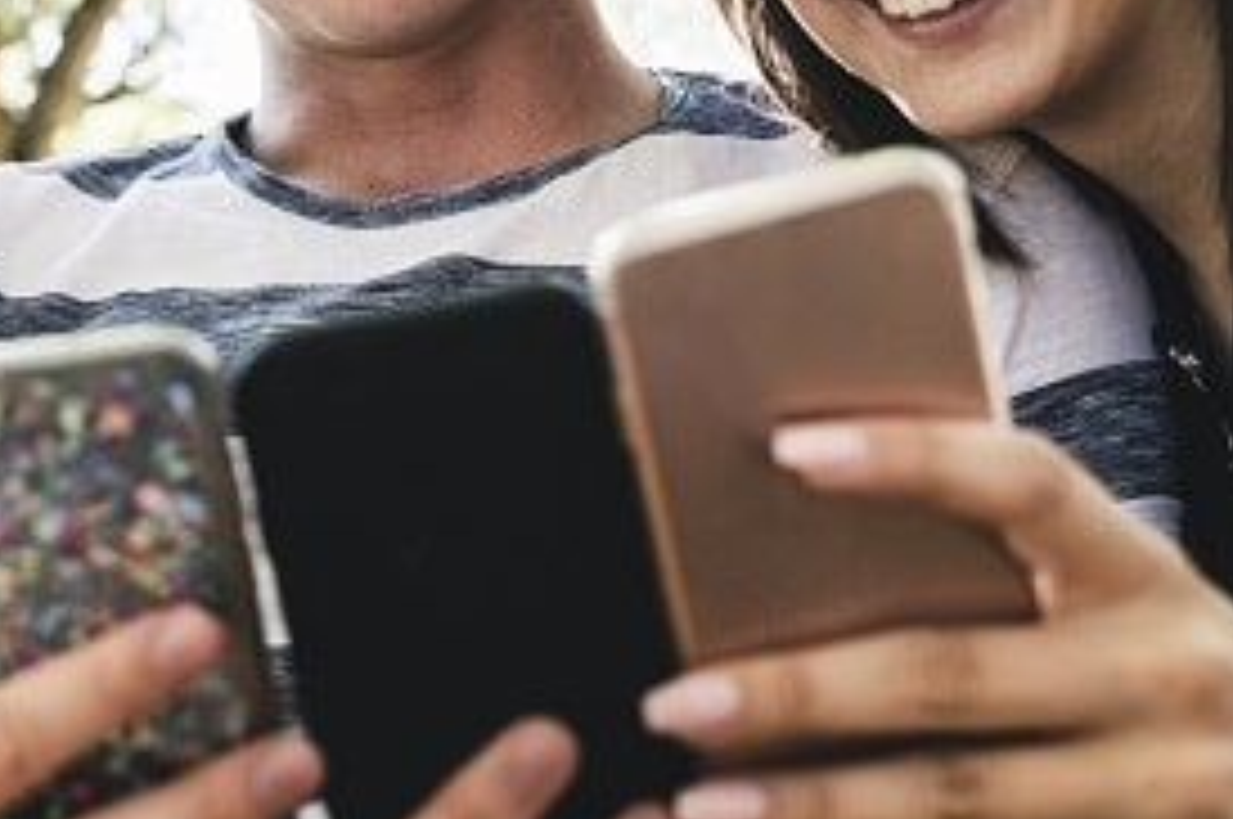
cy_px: 50
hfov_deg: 19.8
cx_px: 266
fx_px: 3489
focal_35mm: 102
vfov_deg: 13.2
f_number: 3.2
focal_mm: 31
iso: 400
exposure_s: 1/250
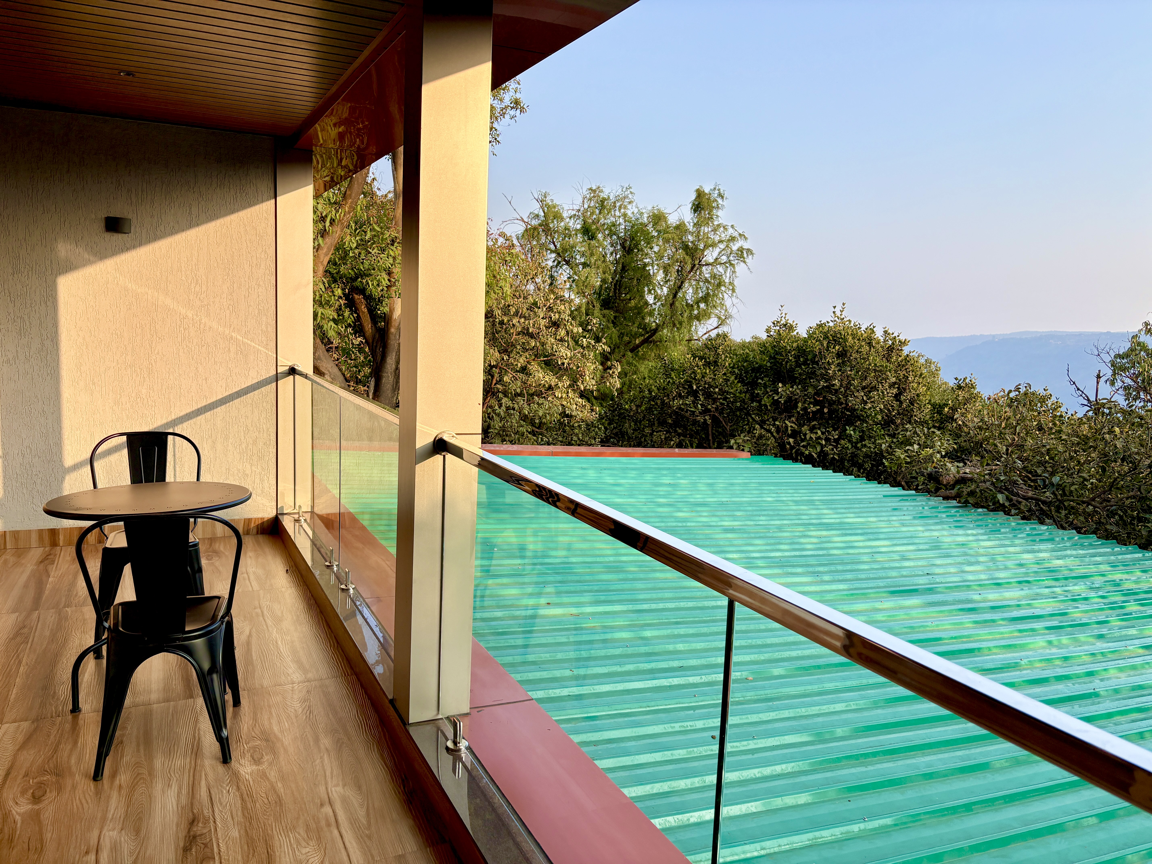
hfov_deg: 67.3
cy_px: 432
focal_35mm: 26
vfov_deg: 53.1
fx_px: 865
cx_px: 576
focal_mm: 5.96
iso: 50
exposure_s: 1/973
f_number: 1.6
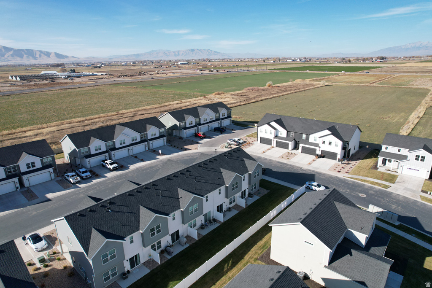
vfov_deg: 57.2
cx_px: 216
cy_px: 144
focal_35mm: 22
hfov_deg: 78.6
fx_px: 264
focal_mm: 8.38
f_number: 2.8
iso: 150
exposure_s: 1/2000
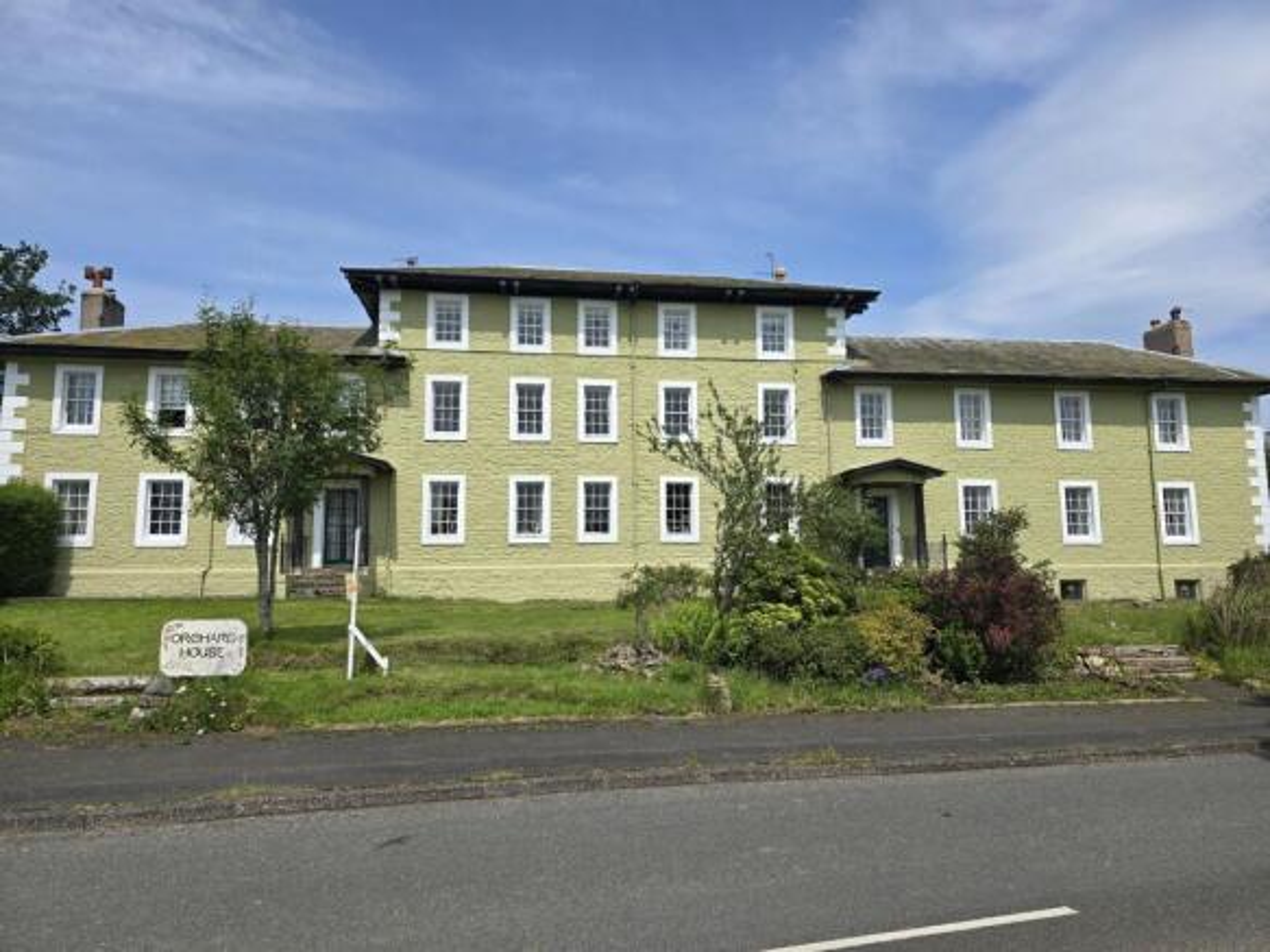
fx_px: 844
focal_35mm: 23
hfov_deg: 73.9
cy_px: 476
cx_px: 635
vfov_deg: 58.9
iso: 12
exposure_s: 1/1108
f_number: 1.7
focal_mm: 6.3
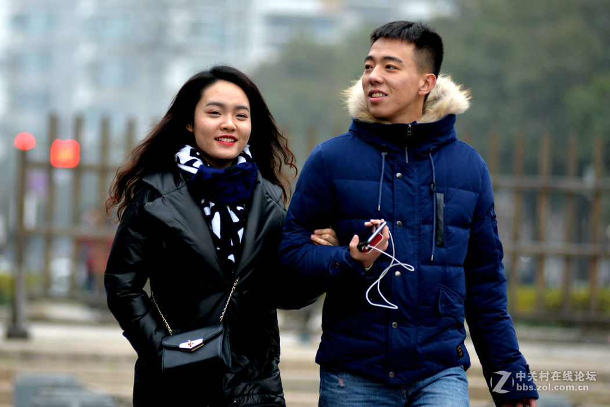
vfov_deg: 8.9
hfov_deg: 13.2
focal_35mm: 155
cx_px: 305
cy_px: 204
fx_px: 2627
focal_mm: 155
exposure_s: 1/640
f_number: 3.2
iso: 360
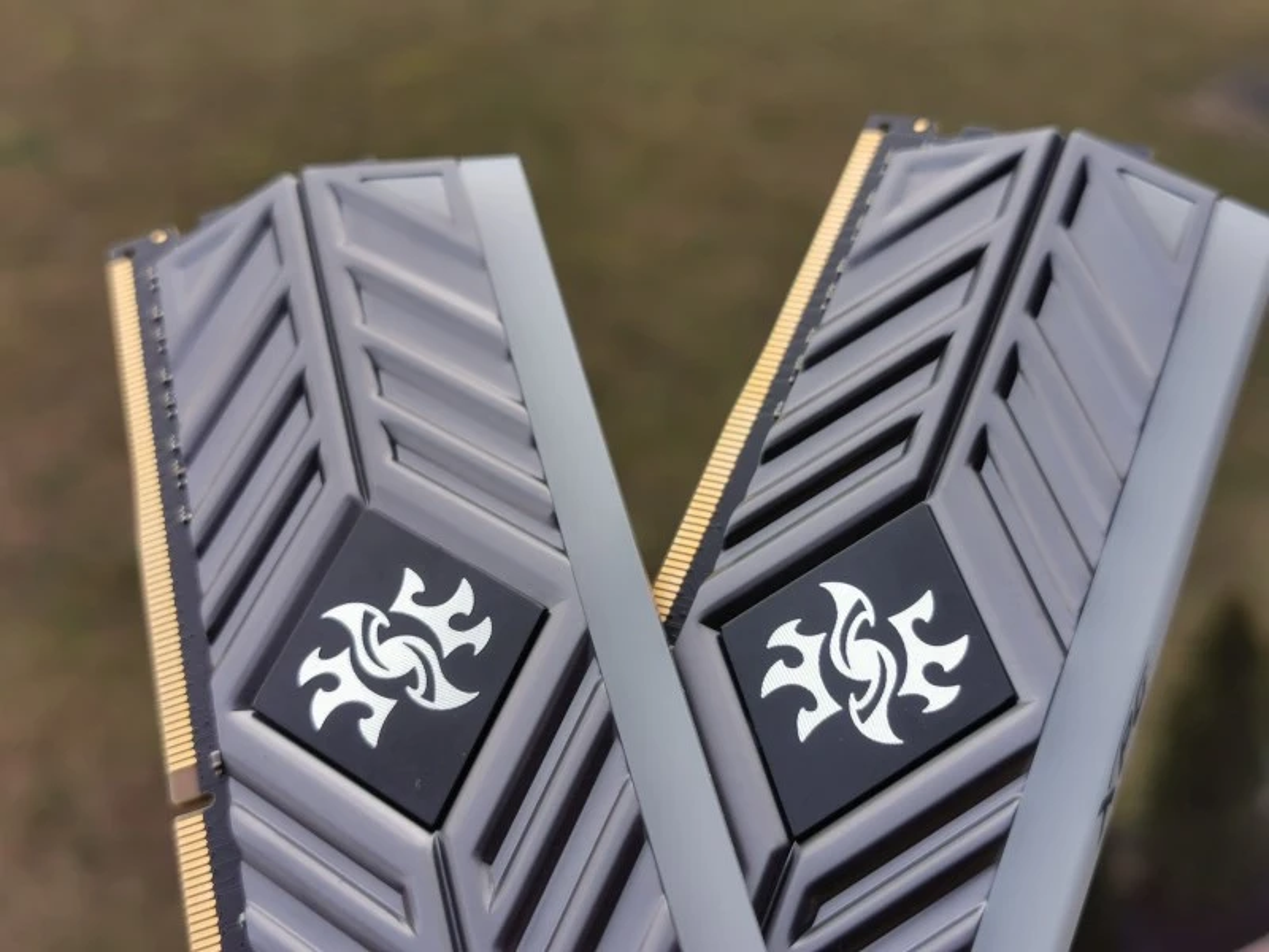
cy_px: 476
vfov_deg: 27.0
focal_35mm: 54
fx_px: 1980
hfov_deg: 35.5
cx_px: 634
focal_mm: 5.56
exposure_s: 1/909
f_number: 1.6
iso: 50
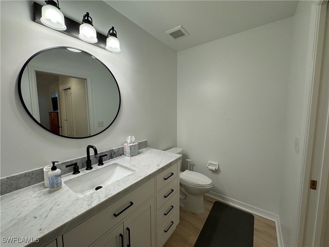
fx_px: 133
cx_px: 164
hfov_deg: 102.1
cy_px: 124
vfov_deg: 85.7
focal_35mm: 14
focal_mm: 2.22
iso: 160
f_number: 2.2
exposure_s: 1/120
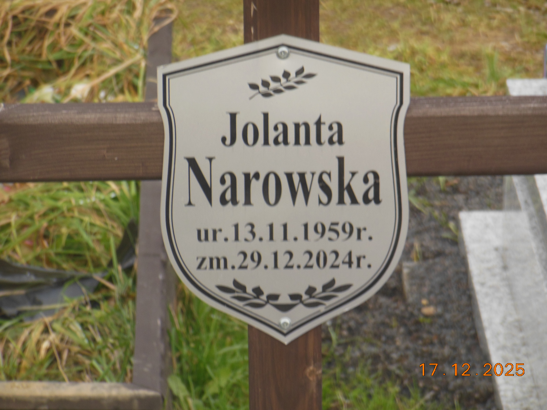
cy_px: 205
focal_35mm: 219
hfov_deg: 9.0
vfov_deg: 6.8
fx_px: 3461
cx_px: 274
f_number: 5.7
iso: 125
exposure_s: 1/60
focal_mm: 39.1
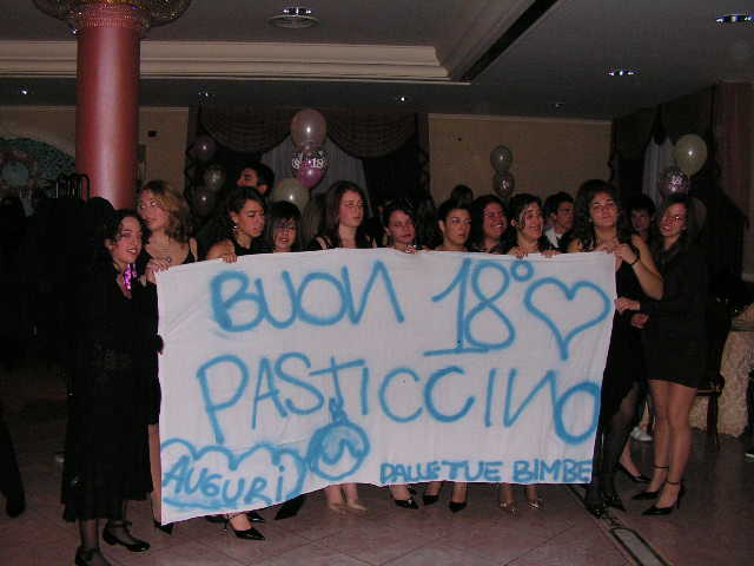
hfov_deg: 51.4
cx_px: 377
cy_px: 283
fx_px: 784
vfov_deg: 39.7
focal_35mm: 36
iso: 200
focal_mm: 6
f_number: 3.2
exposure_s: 1/40
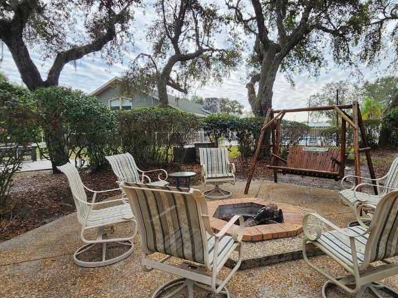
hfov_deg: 81.5
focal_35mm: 20
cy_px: 140
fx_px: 230
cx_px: 218
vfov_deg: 65.9
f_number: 2.2
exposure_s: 1/1380
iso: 50
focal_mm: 2.2
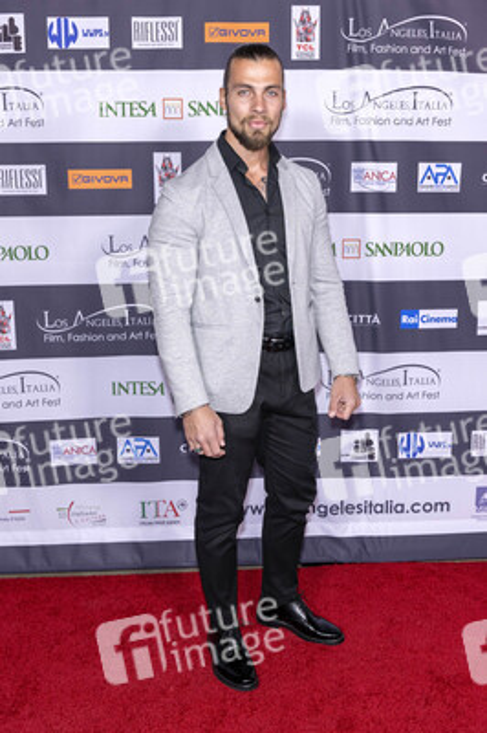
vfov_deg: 55.8
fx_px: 691
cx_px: 244
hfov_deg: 38.8
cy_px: 366
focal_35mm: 34
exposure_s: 1/200
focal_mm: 34
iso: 800
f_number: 5.6
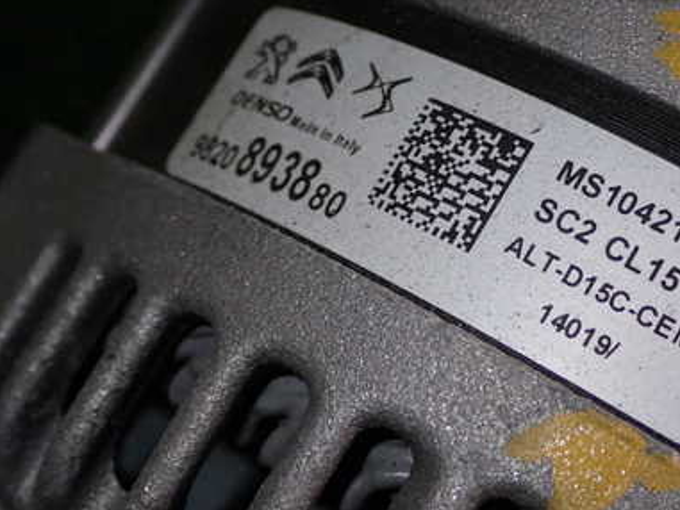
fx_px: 1454
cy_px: 187
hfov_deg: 26.2
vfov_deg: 19.9
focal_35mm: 74
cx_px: 446
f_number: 9
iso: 200
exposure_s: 1/50
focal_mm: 8.4
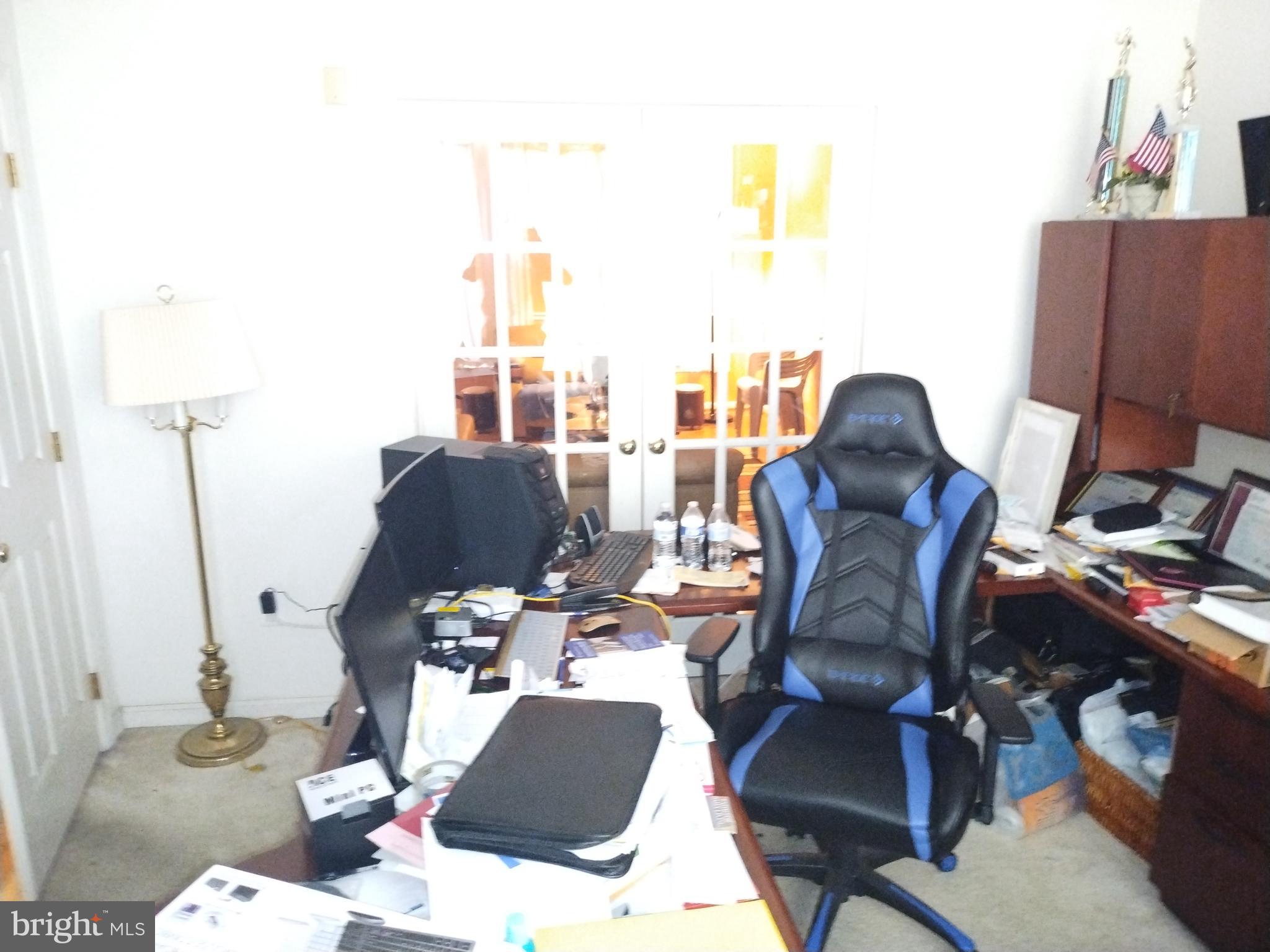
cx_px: 635
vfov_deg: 54.9
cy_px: 476
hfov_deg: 69.4
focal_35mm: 25
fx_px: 917
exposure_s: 1/20
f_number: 1.7
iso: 856
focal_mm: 4.71
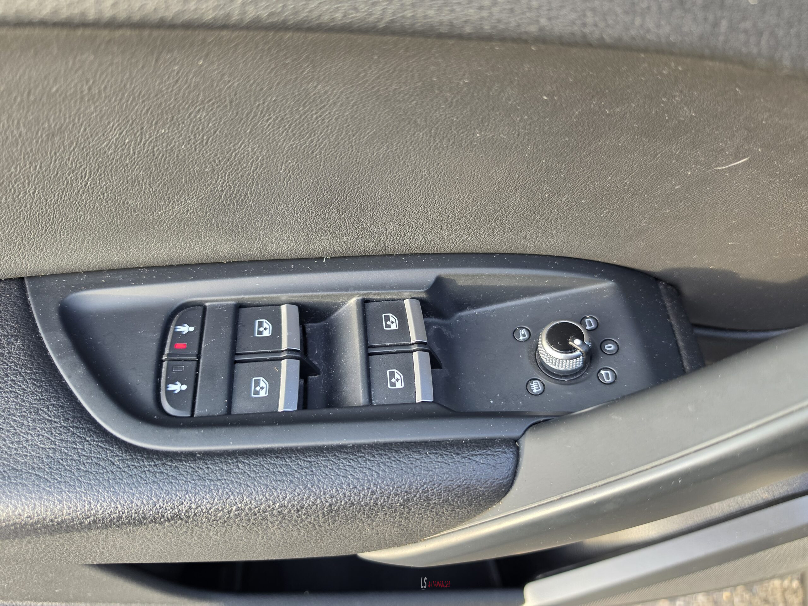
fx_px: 537
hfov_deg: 73.9
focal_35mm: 23
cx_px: 404
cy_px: 303
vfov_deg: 58.9
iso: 125
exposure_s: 1/180
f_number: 1.4
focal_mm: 6.5
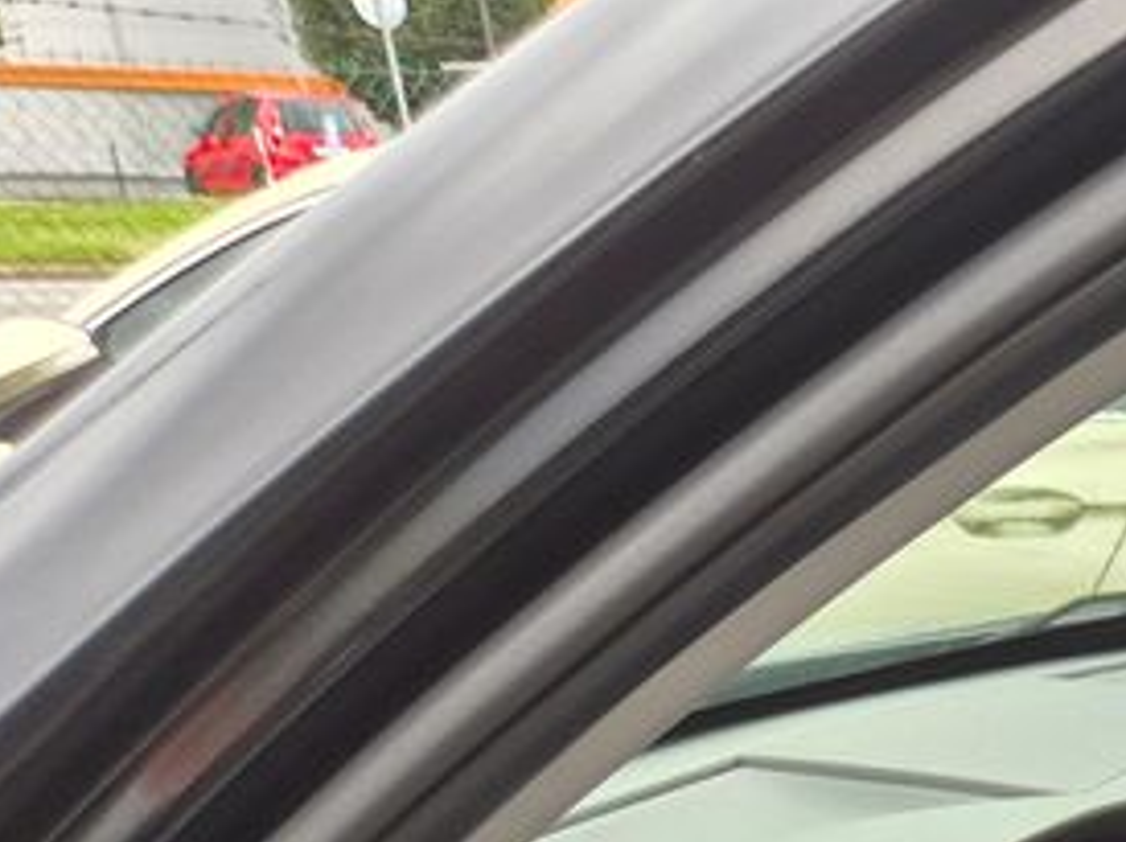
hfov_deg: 18.3
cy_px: 1569
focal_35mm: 86
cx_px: 1989
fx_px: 2795
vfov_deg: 14.7
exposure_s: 1/180
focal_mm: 5.4
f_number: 1.8
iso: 64
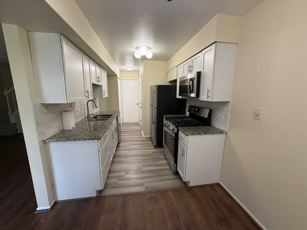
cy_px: 115
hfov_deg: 102.1
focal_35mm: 14
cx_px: 154
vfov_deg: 85.7
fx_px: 124
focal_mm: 2.22
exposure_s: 1/120
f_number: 2.2
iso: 320
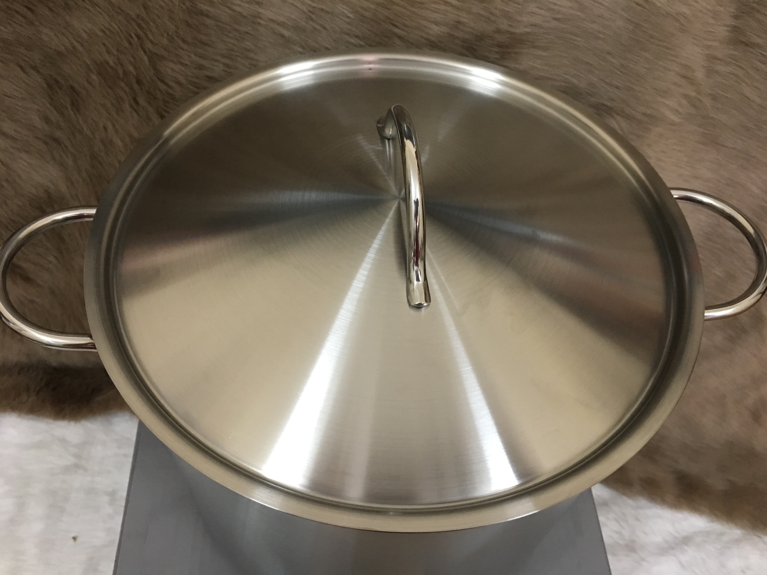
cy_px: 288
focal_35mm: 29
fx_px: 643
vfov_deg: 48.2
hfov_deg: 61.7
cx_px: 384
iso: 80
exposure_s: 1/10
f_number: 2.2
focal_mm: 4.15
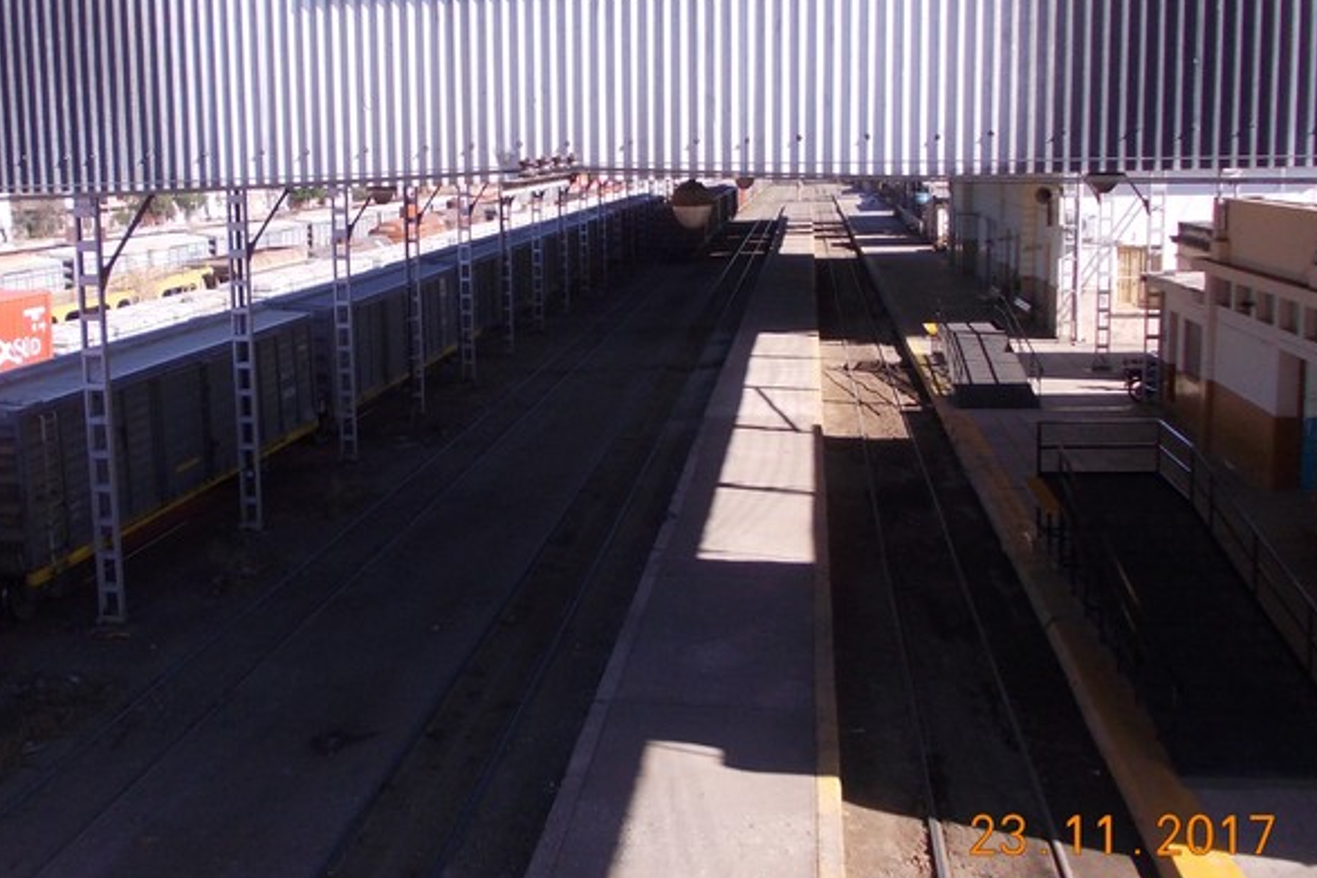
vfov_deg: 34.9
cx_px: 505
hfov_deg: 50.3
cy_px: 344
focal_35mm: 38
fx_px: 1390
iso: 80
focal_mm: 4
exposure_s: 1/160
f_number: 5.4
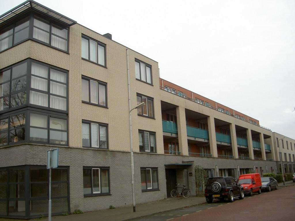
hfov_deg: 47.9
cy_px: 110
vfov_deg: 36.8
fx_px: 332
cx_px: 148
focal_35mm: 39
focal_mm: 8
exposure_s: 1/100
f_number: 2.8
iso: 50
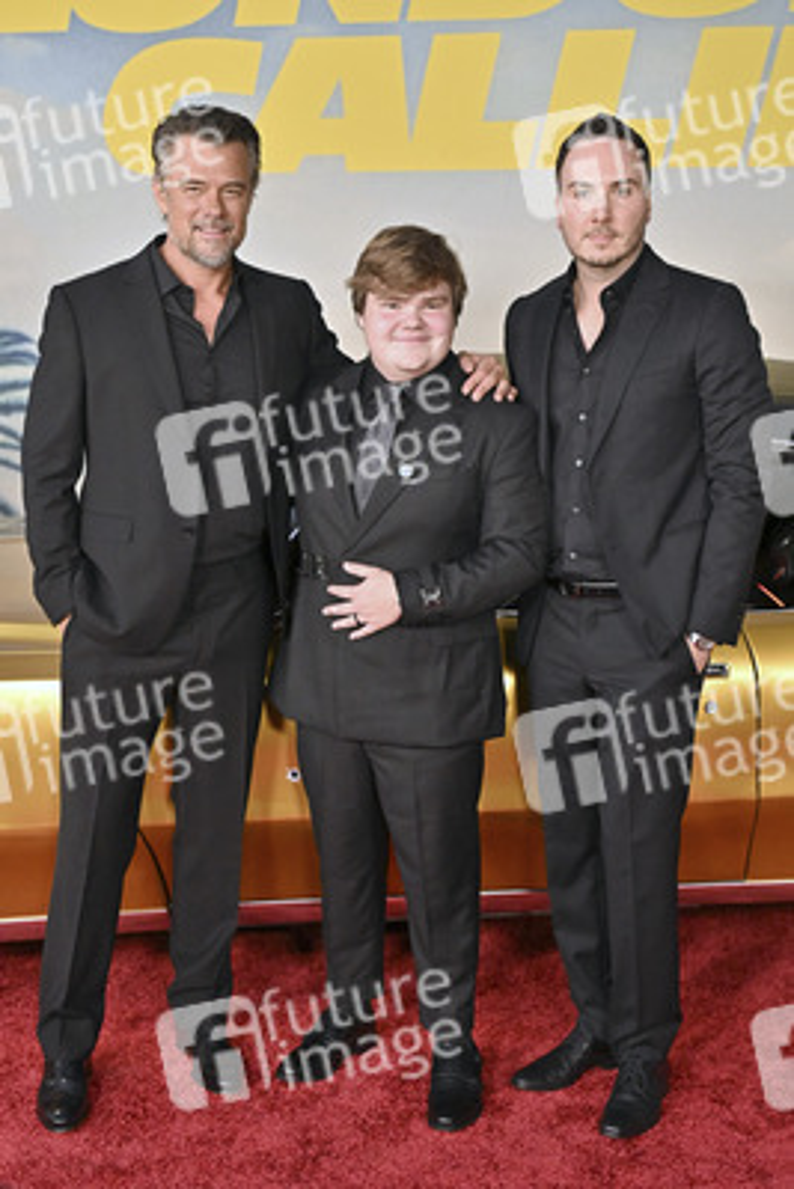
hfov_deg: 29.3
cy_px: 594
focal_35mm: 46
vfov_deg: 42.7
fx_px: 1520
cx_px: 397
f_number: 3.5
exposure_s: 1/320
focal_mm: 46
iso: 3200
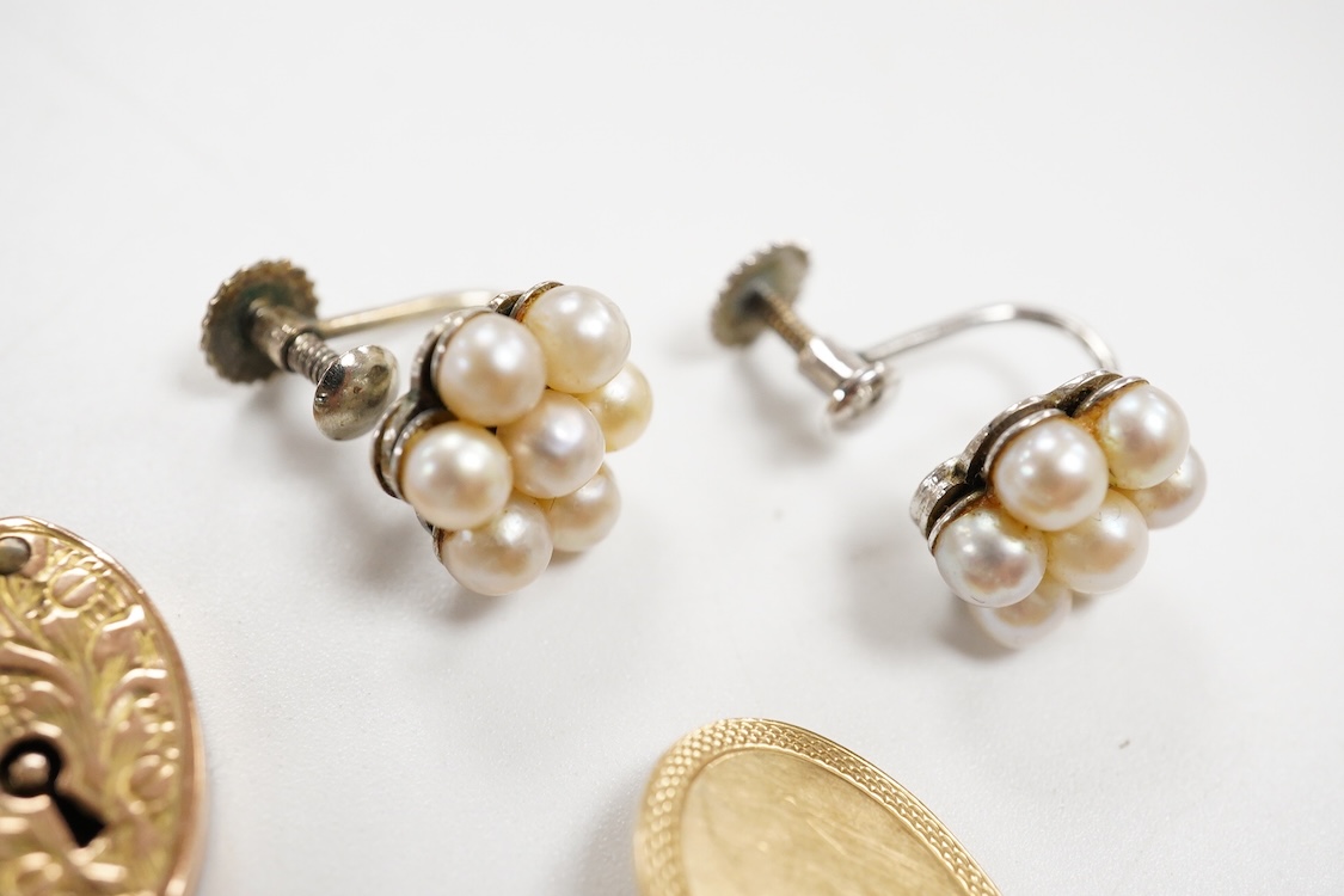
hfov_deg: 43.6
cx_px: 672
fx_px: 1680
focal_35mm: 45
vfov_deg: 29.9
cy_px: 448
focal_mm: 30
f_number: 10
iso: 2500
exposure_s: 1/200
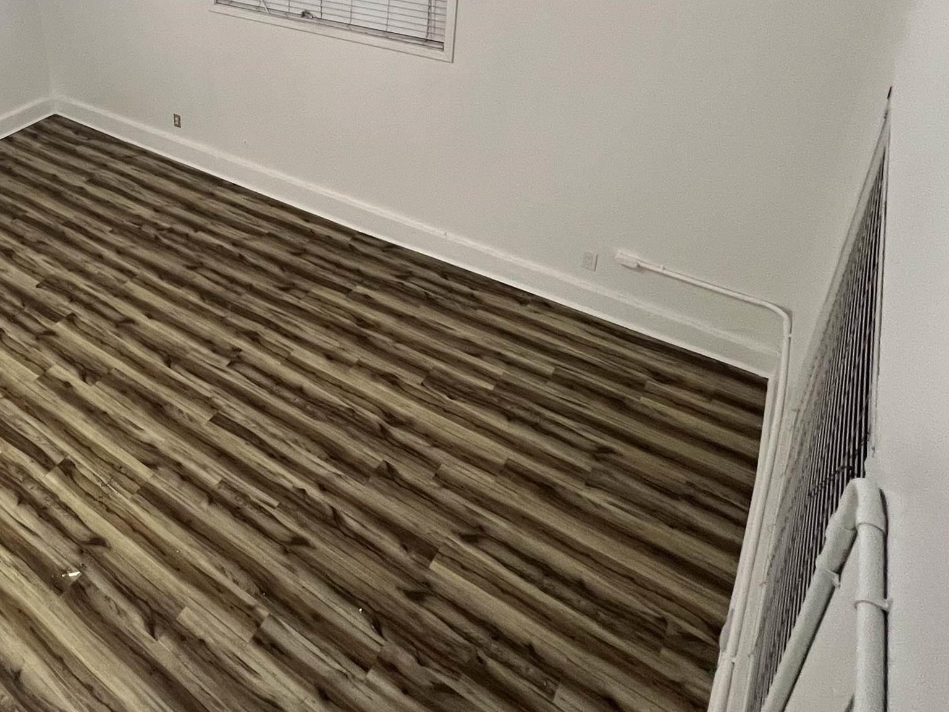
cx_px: 222
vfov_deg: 48.1
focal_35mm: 26
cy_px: 83
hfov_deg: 62.9
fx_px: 713
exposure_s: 1/60
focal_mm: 1.57
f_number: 1.8
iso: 320
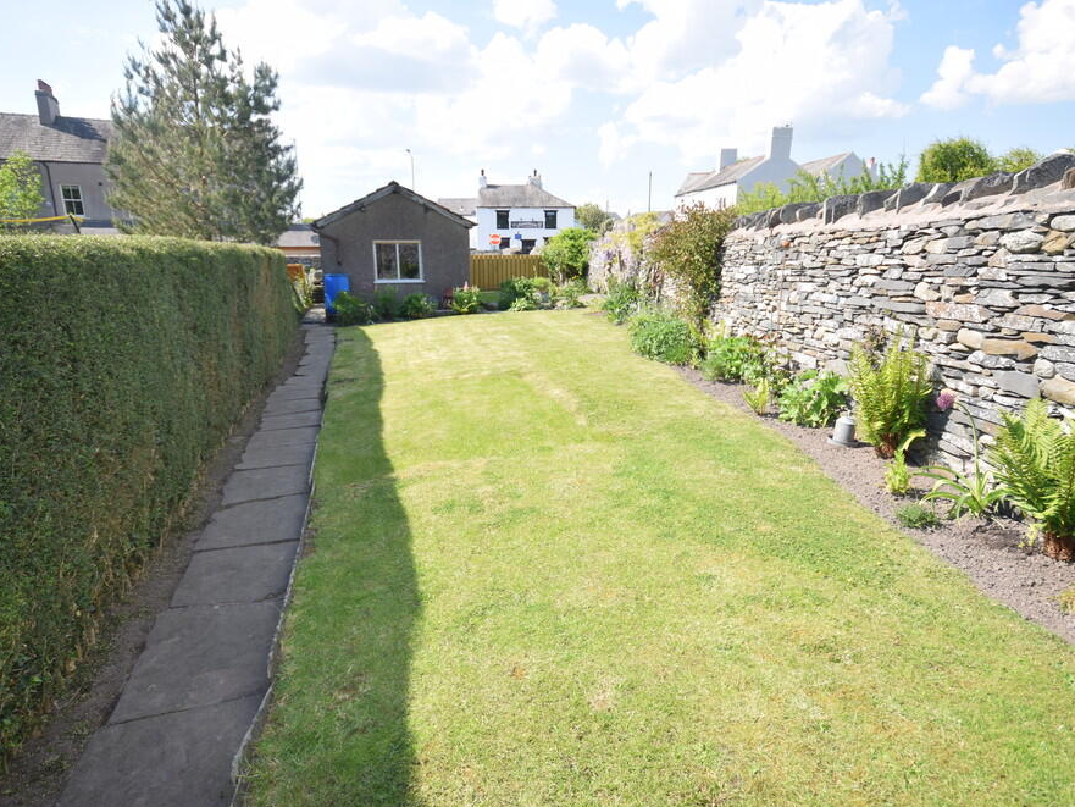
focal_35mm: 19
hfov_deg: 83.8
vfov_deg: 67.9
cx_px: 530
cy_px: 407
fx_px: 599
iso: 100
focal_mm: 11.5
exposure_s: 1/200
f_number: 7.1
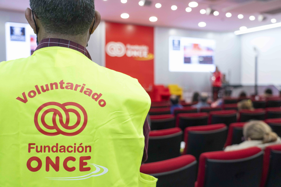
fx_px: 289
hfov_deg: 51.9
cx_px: 140
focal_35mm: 37
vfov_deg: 36.0
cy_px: 94
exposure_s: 1/250
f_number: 4
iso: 3200
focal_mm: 37
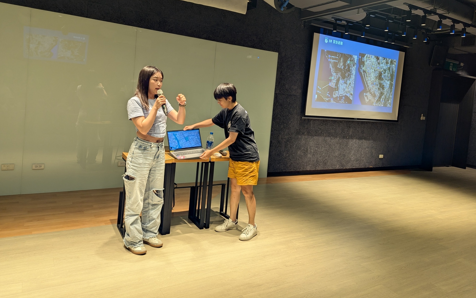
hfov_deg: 70.4
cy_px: 121
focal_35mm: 26
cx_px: 241
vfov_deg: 47.4
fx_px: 337
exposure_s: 1/60
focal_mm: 6.81
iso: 42
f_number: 1.85
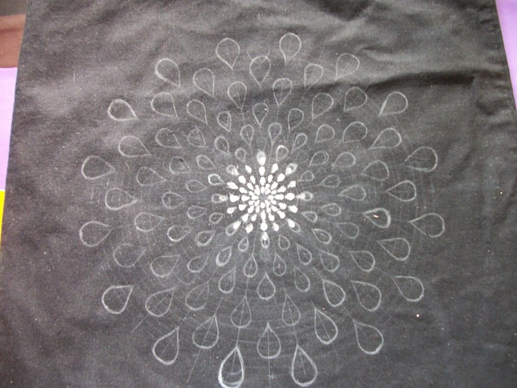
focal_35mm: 32
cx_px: 258
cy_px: 194
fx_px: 478
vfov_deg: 44.2
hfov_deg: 56.8
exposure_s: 1/6
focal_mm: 5.7
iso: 250
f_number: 2.9
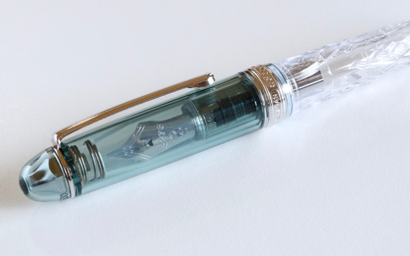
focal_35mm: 56
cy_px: 123
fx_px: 626
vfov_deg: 23.1
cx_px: 208
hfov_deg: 36.3
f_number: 14
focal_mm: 35.5
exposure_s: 1/30
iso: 1000
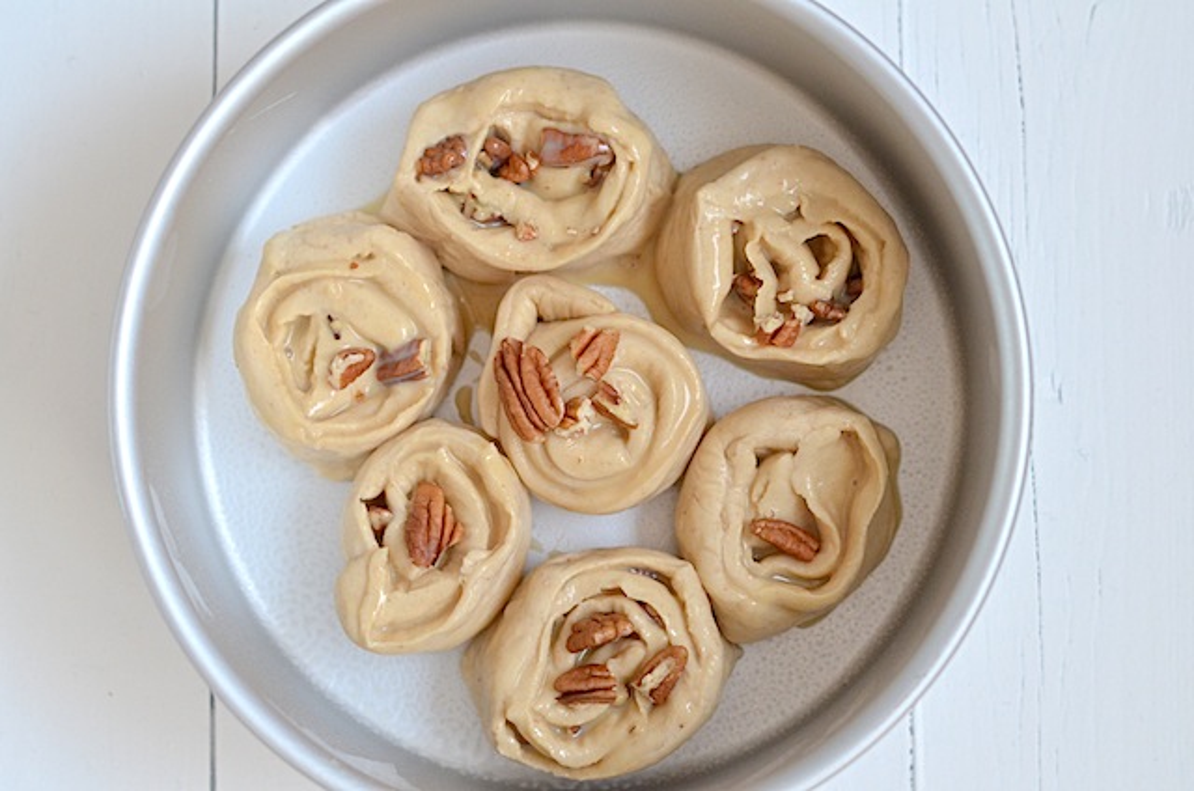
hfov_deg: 27.0
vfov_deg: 18.1
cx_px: 597
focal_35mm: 75
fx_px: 2483
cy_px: 396
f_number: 2.8
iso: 1000
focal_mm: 50
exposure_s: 1/400
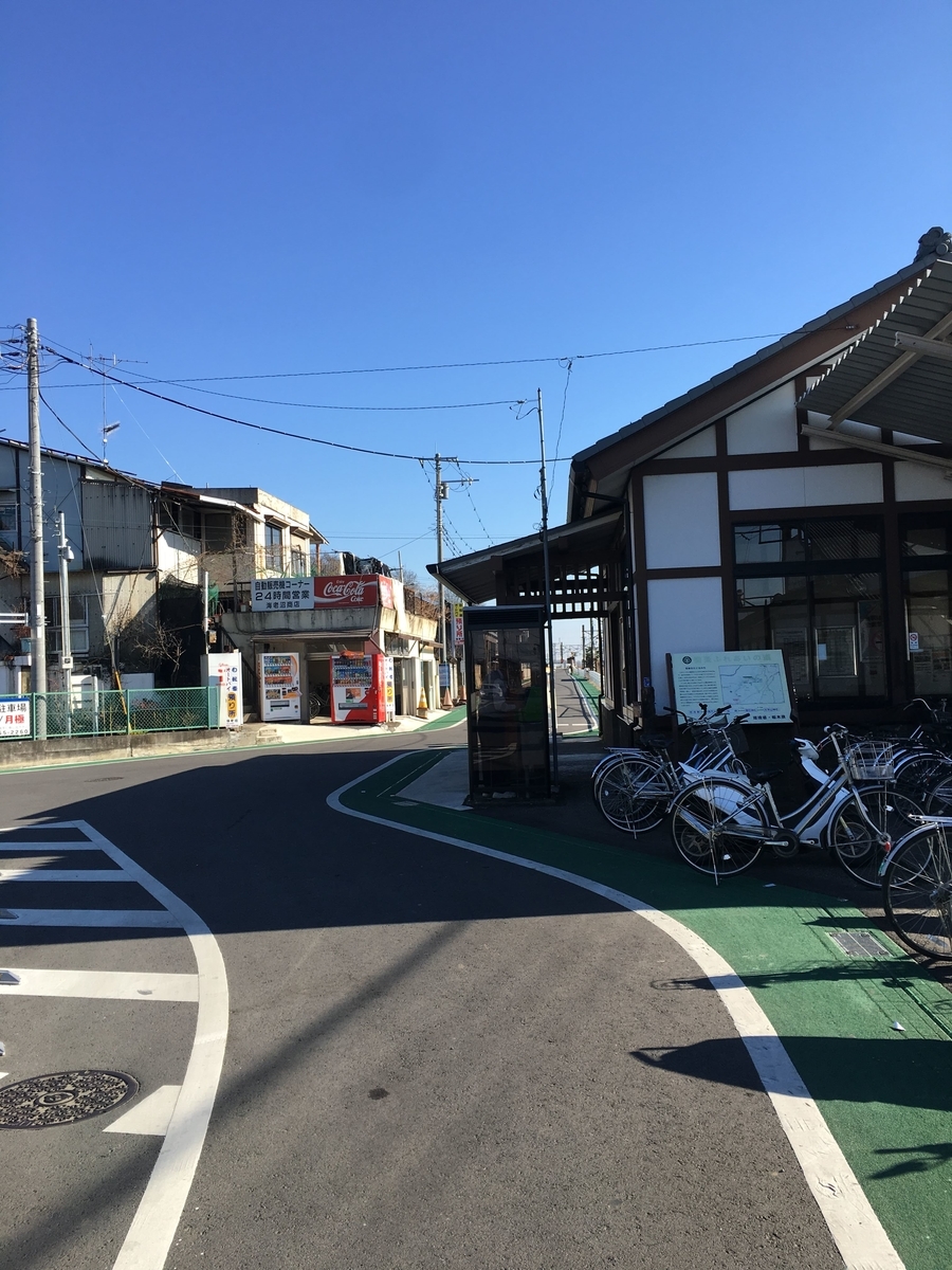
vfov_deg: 61.7
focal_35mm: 29
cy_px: 635
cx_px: 476
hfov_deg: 48.2
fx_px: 1063
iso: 25
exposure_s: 1/938
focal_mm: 4.15
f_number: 2.2
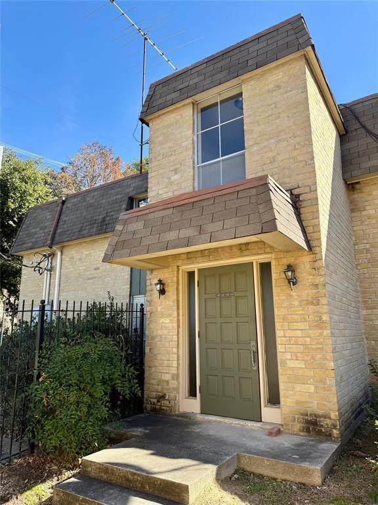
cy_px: 252
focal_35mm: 24
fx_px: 349
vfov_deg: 71.6
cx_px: 189
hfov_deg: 56.8
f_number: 1.78
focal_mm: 6.76
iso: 100
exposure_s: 1/1493
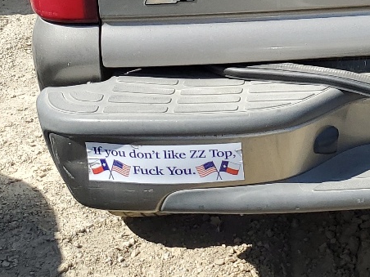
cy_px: -159
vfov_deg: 14.7
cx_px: 481
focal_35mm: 92
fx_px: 983
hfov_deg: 19.6
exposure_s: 1/2500
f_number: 1.5
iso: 50
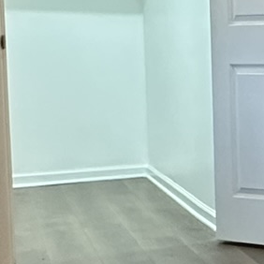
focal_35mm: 90
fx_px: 777
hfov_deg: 15.0
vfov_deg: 19.3
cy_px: 103
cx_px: 554
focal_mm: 2.22
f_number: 2.2
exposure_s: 1/60
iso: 320
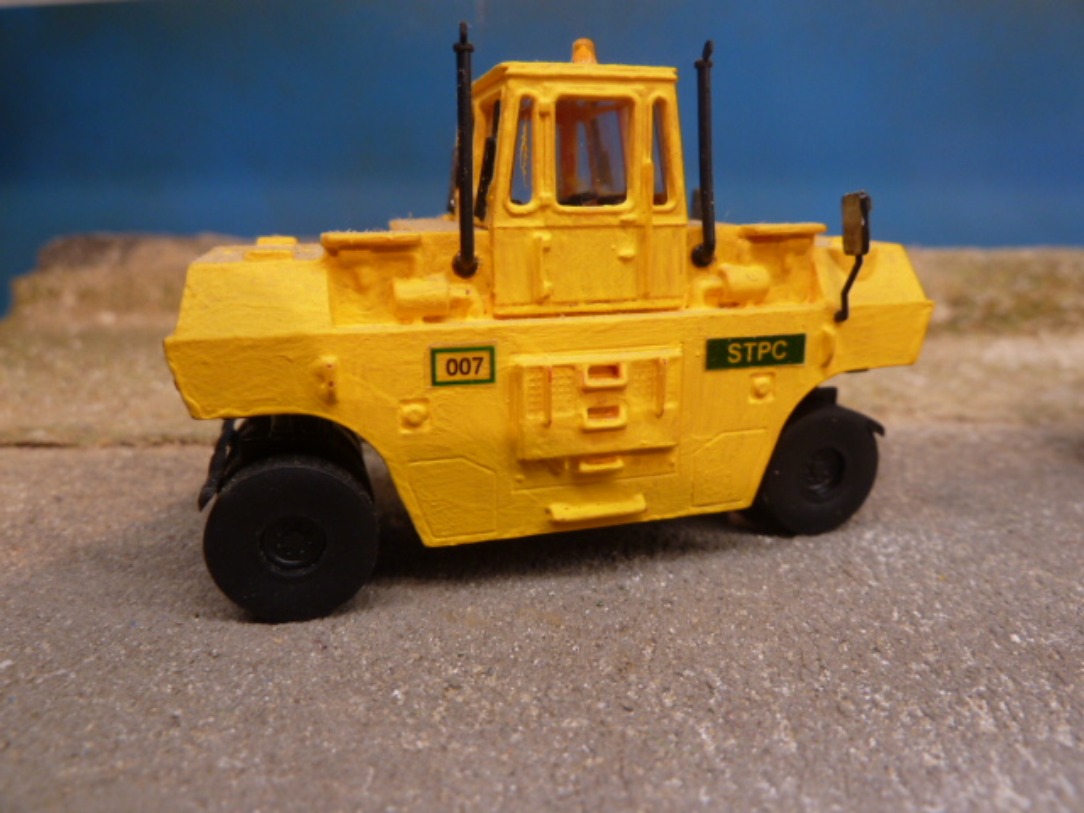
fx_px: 783
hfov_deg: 69.4
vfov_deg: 54.9
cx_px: 542
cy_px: 406
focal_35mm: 25
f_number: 3.3
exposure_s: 1/30
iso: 125
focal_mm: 4.1
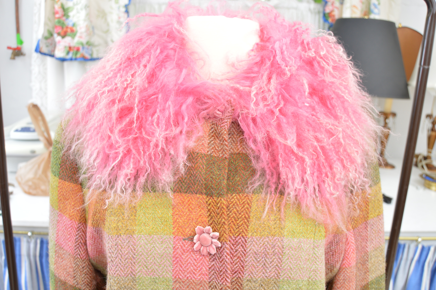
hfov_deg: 57.3
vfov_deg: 39.9
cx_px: 218
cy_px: 145
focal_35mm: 33
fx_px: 399
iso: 200
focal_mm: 22
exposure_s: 1/30
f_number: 5
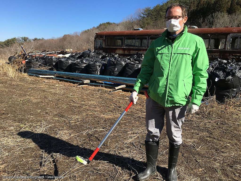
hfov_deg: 61.7
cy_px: 90
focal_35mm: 29
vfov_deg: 48.2
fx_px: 202
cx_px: 120
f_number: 2.2
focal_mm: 4.15
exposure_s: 1/1374
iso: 25
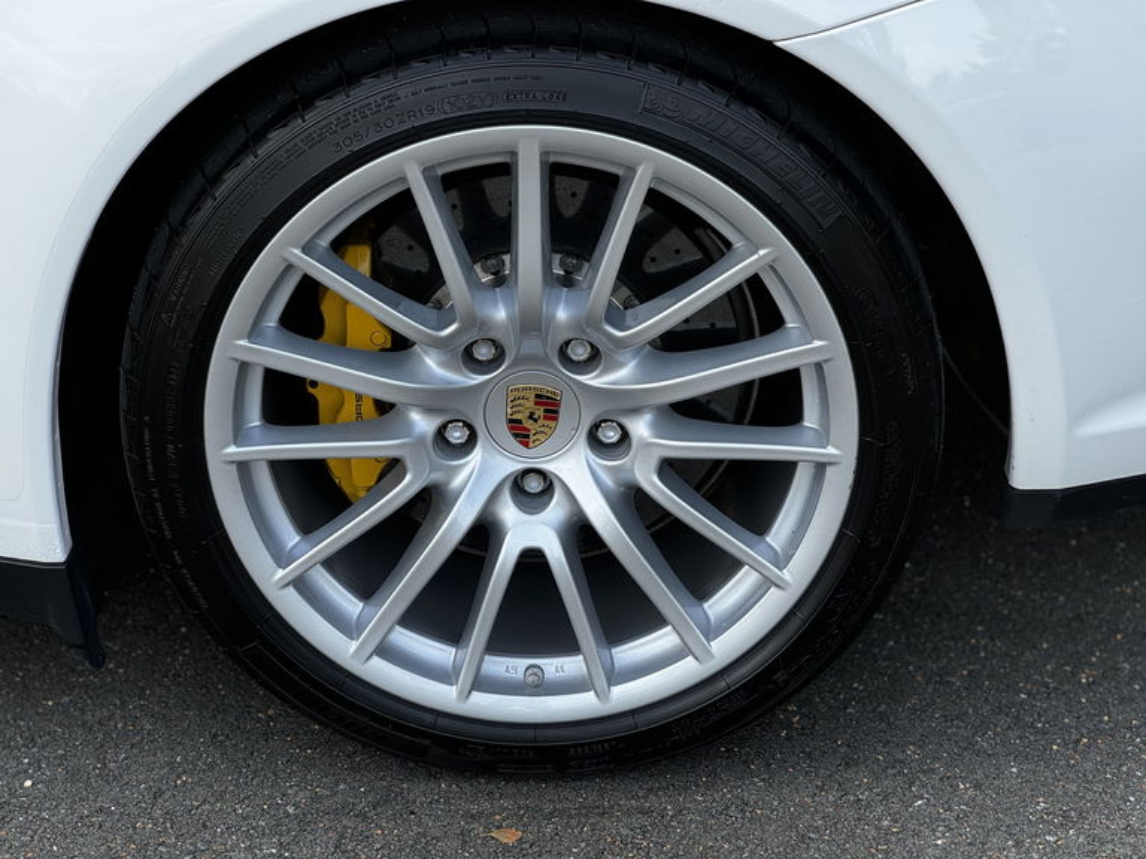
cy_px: 430
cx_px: 573
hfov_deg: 25.3
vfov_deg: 19.1
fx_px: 2549
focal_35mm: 77
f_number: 2.8
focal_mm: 9
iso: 25
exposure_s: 1/133
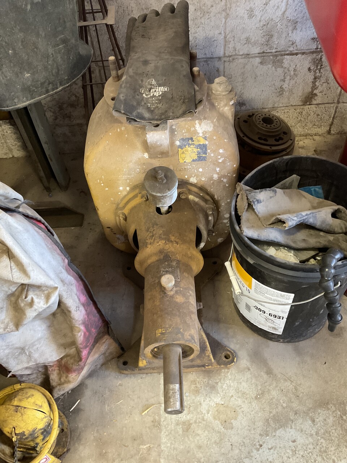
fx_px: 388
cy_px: 232
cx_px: 174
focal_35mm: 29
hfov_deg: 48.2
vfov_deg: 61.7
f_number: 1.8
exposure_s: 1/40
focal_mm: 3
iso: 250
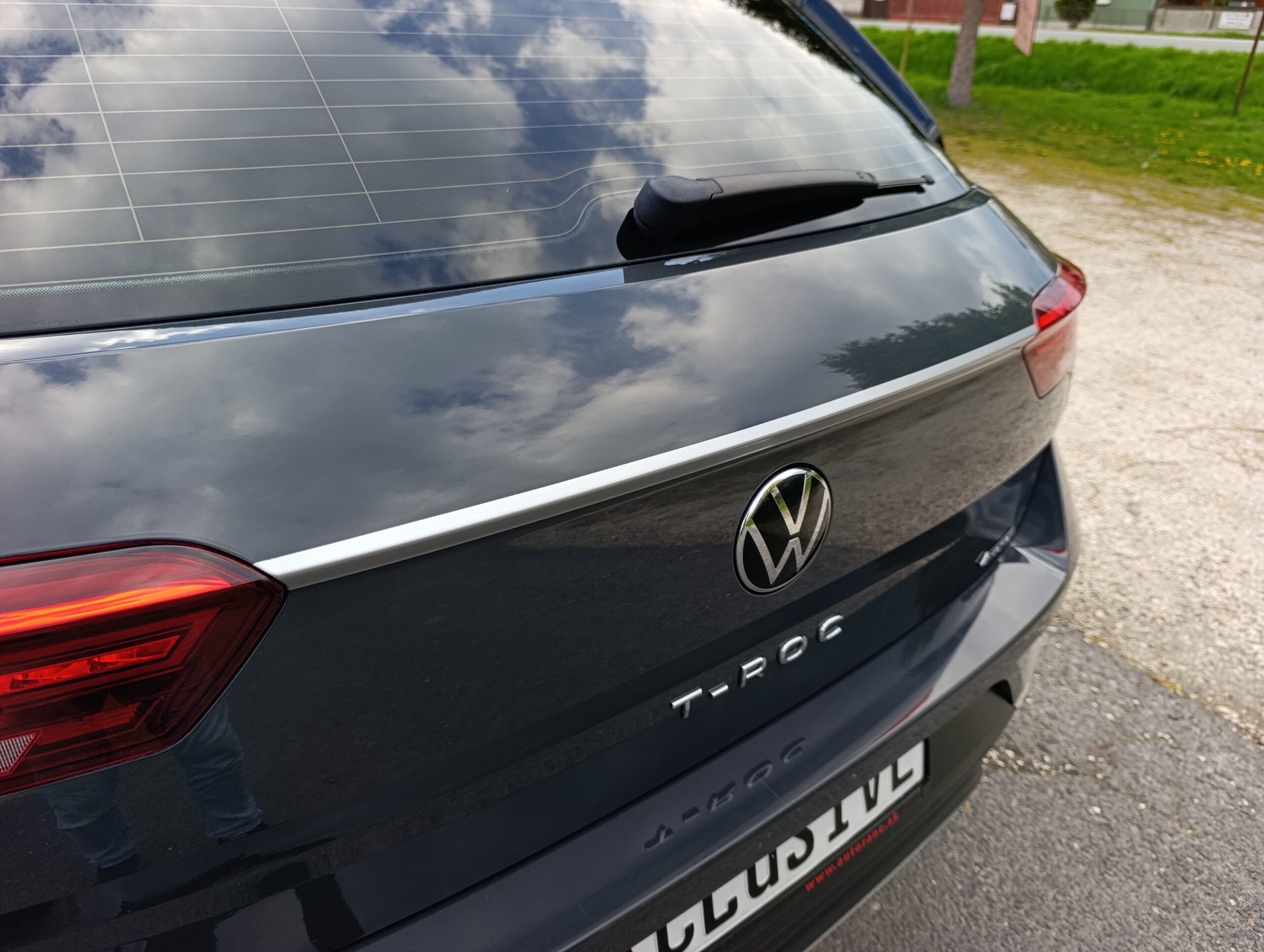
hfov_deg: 73.8
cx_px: 632
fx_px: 841
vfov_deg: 59.0
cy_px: 476
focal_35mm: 23
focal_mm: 6.14
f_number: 1.6
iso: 50
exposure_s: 1/167
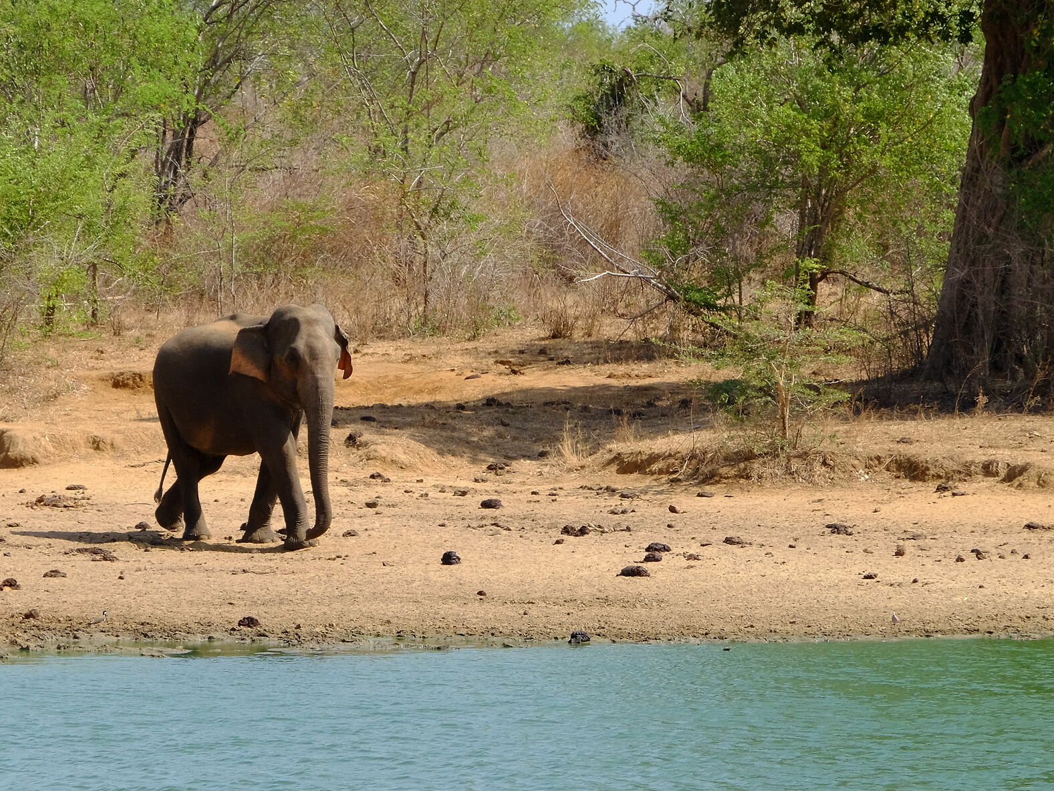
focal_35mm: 297
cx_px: 310
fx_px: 9044
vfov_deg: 5.0
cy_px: 452
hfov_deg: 6.7
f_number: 13
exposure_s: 1/350
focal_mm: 135
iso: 800
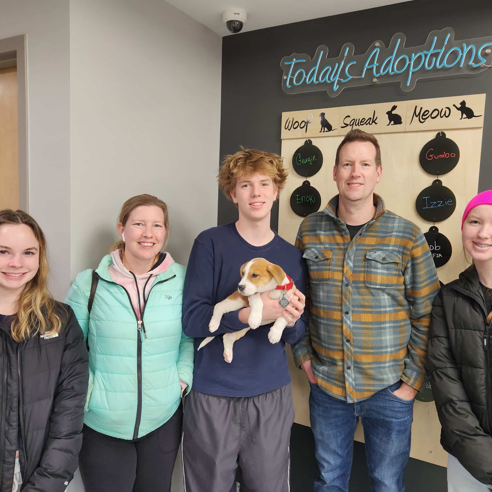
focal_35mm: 28
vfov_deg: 57.3
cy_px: 244
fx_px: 450
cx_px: 257
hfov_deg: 57.3
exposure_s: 1/120
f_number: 1.8
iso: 160
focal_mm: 5.4
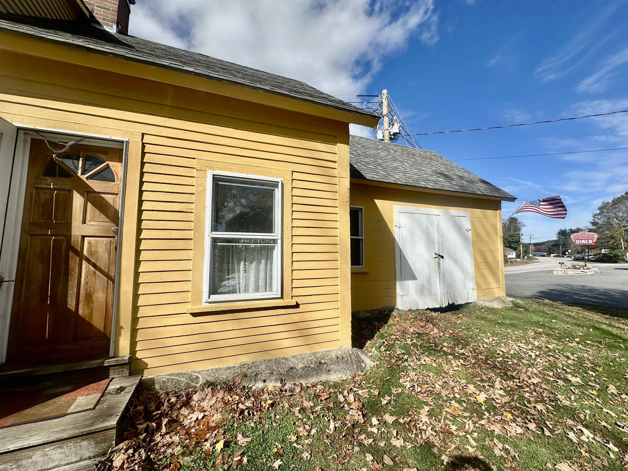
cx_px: 314
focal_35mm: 14
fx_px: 254
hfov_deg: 102.1
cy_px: 236
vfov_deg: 85.7
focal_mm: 2.22
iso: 50
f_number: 2.2
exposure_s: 1/3610
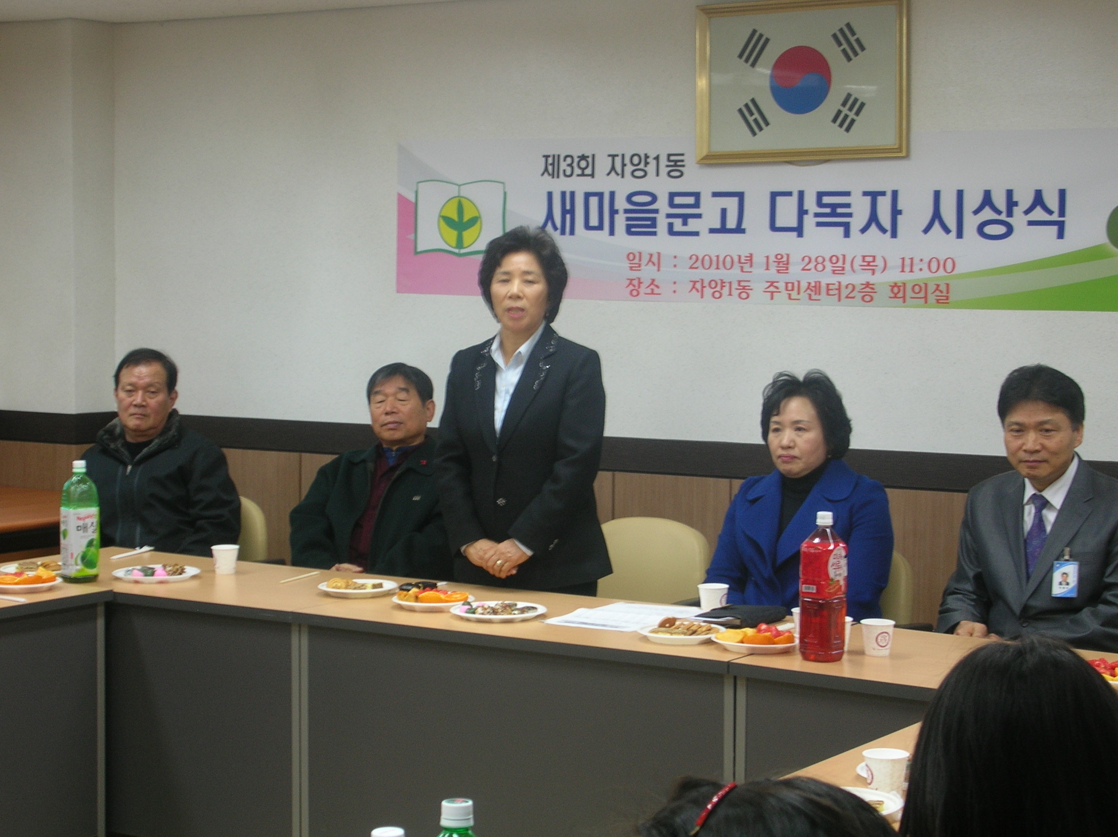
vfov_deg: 19.9
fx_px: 2388
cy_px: 418
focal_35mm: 74
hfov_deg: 26.4
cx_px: 559
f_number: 4
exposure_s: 1/9.5
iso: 50
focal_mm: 12.3
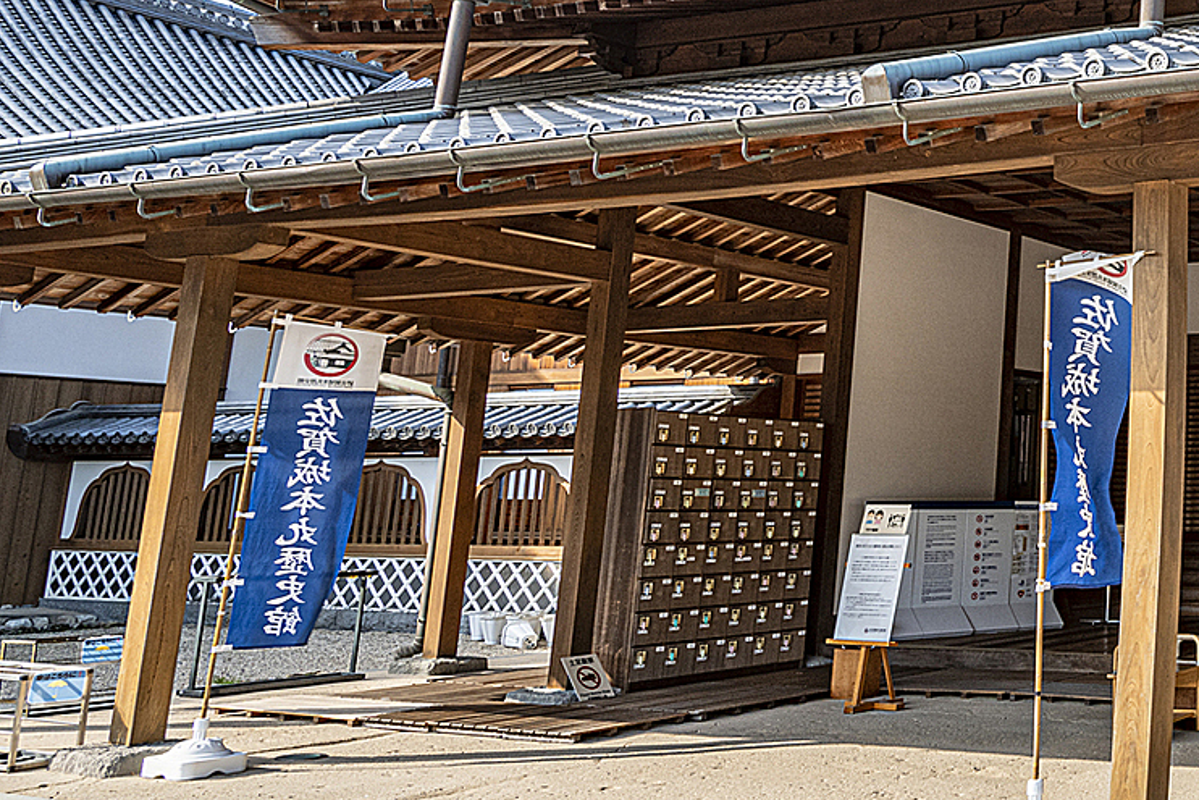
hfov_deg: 36.0
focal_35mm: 44
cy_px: 231
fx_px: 1466
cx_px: 1393
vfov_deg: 30.2
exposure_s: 1/100
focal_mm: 17
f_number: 11
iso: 160
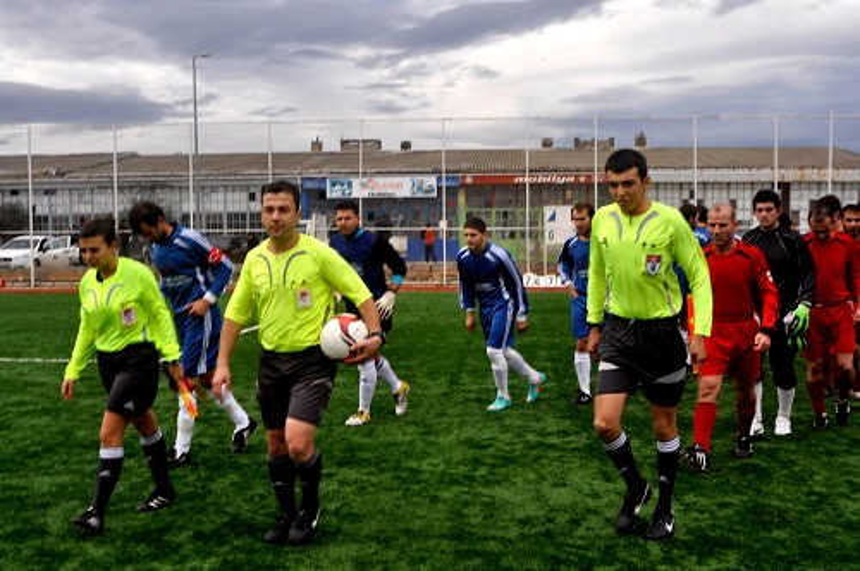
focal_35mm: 42
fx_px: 1002
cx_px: 430
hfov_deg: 46.5
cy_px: 286
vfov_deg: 31.8
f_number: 6.3
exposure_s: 1/160
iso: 200
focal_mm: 28
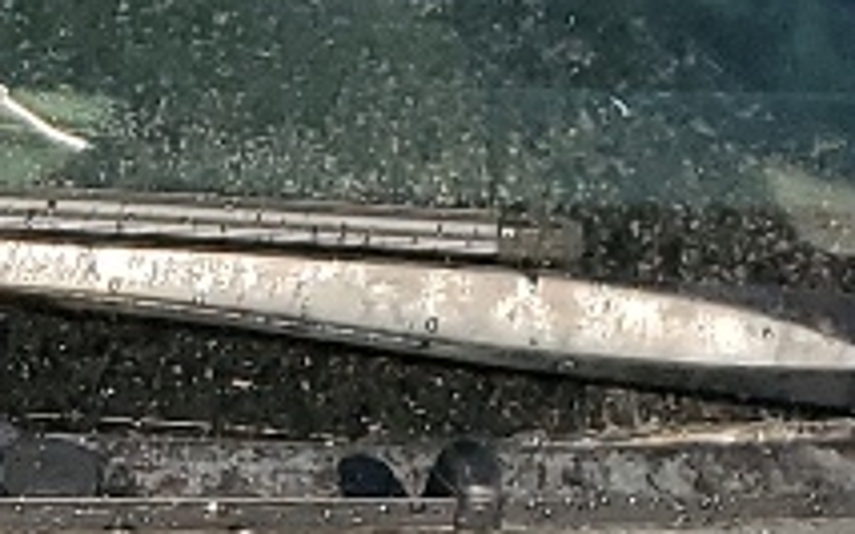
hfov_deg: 9.7
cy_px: 2293
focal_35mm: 207
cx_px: -554
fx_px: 4822
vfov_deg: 5.4
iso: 50
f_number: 1.5
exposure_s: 1/2000
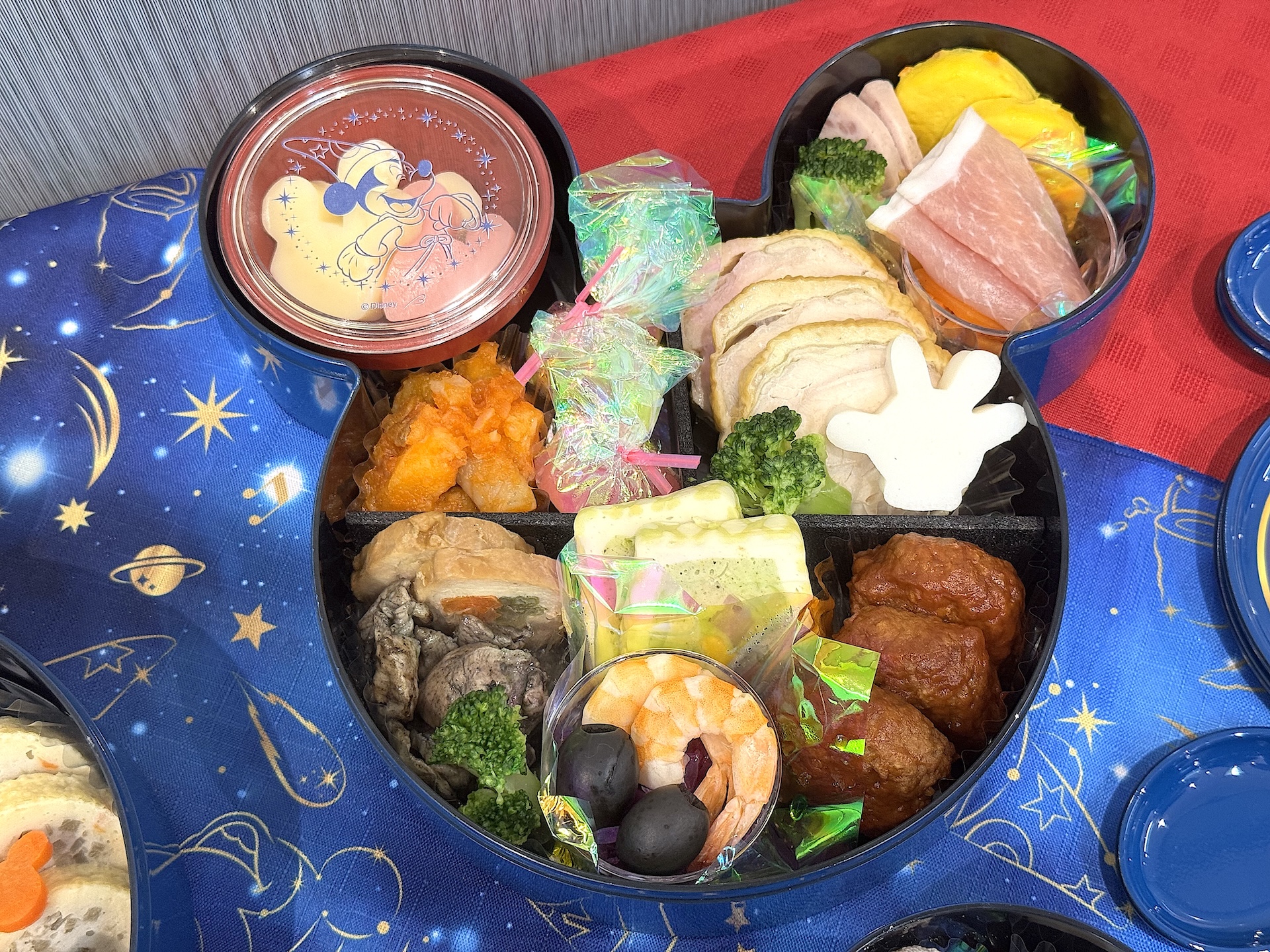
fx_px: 1761
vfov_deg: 30.3
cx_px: 635
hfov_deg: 39.7
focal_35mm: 48
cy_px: 476
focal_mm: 6.76
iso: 80
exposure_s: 1/100
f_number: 1.78
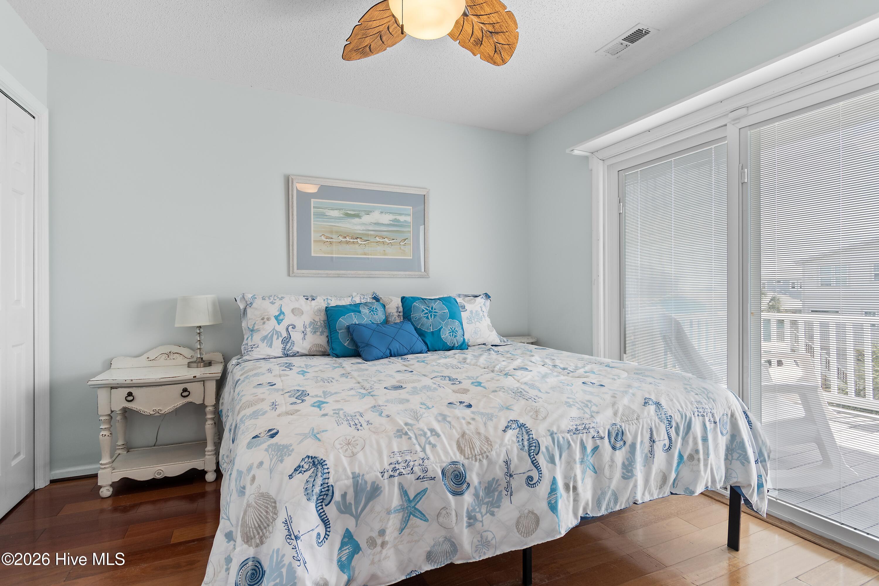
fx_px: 415
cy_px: 293
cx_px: 440
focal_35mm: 17
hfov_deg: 93.3
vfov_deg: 70.4
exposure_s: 1/20
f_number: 4.8
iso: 100
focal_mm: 11.5
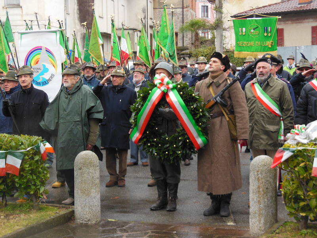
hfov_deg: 25.7
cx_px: 158
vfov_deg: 19.4
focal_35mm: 76
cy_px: 119
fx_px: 696
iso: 200
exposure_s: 1/60
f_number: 4.4
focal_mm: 13.6
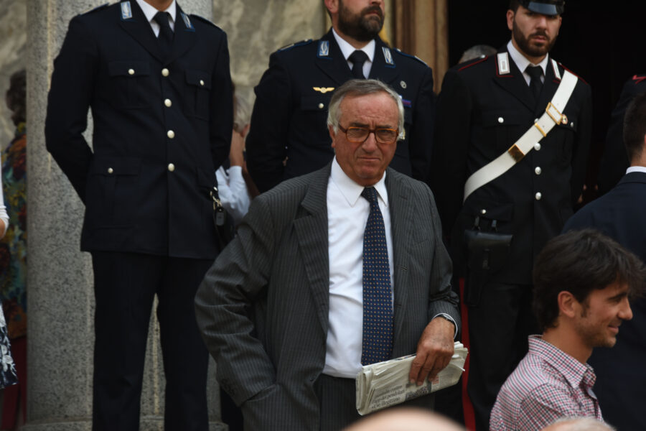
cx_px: 323
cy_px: 216
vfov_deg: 7.0
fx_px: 3499
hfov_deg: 10.5
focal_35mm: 195
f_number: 6.3
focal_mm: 195
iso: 400
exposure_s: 1/320
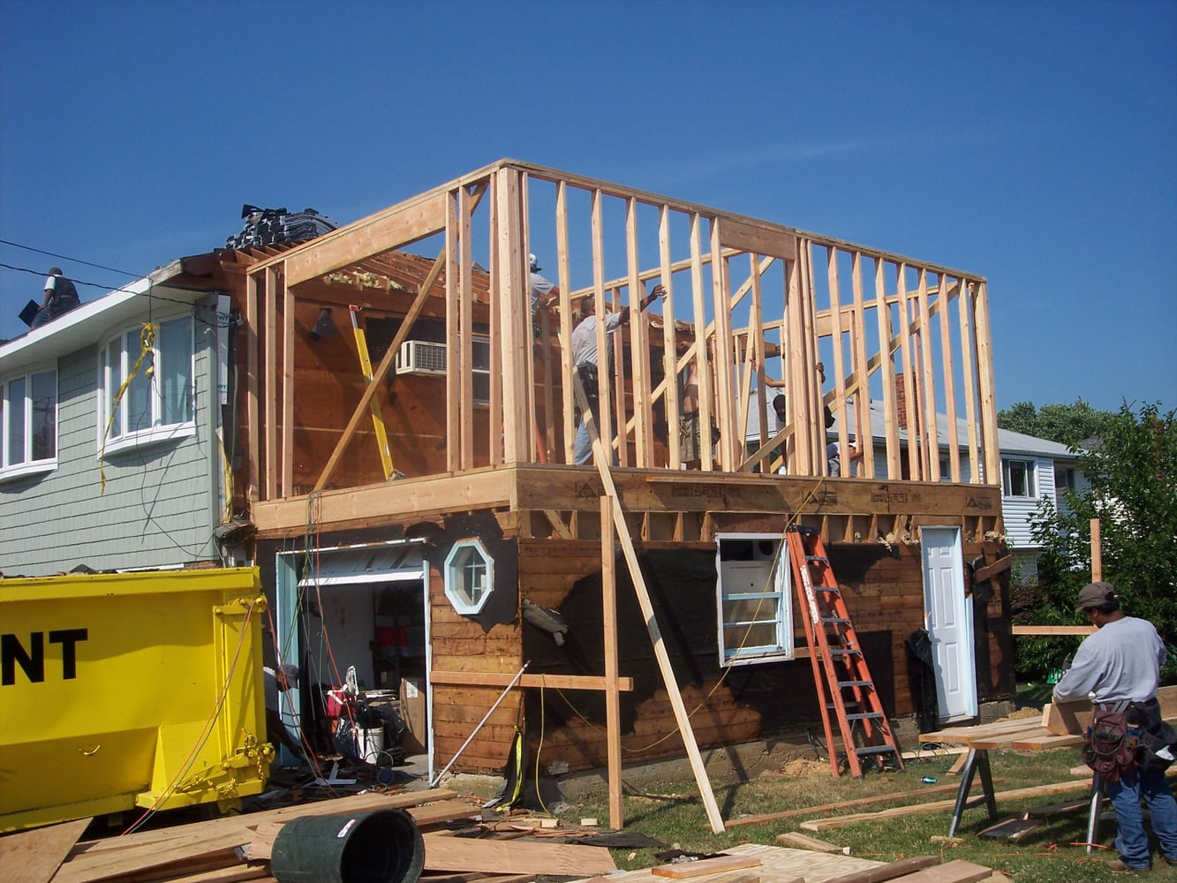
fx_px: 1326
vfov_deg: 36.8
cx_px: 588
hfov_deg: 47.9
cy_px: 442
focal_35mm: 39
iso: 100
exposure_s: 1/750
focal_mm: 8
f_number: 5.6
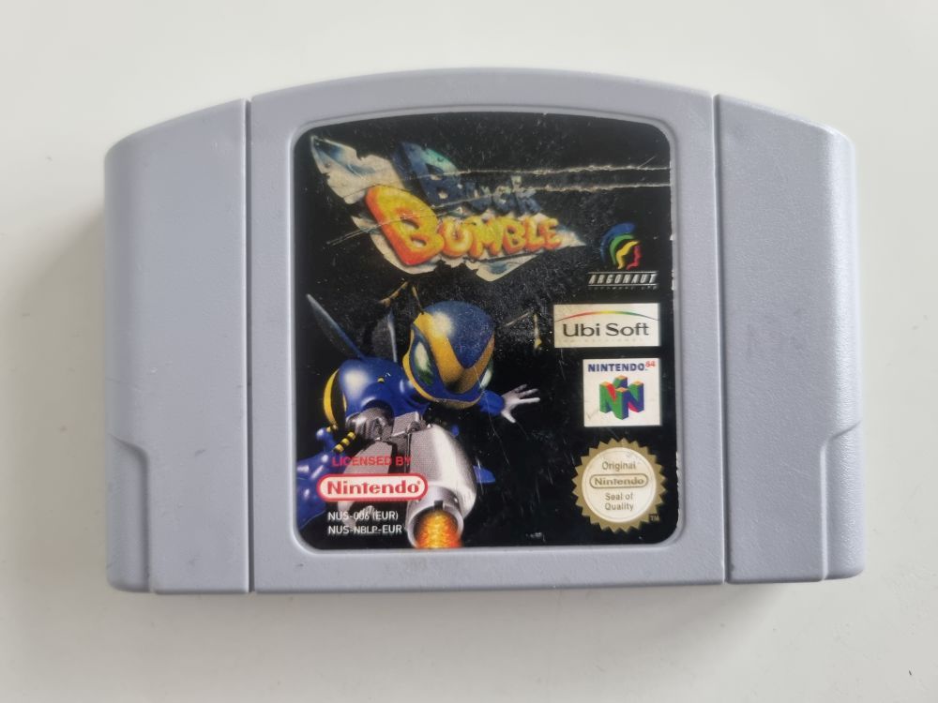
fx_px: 705
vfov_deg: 53.1
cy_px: 352
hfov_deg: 67.3
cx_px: 469
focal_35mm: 26
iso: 320
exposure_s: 1/50
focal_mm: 5.4
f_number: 1.8
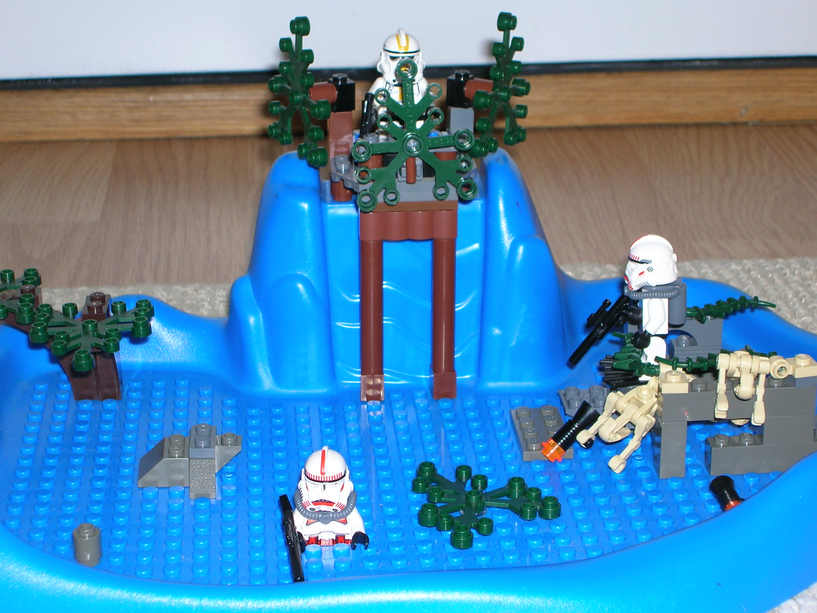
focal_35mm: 82
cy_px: 306
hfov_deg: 23.8
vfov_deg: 18.0
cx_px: 408
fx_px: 1935
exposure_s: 1/60.1
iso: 50
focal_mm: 13.6
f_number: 4.3
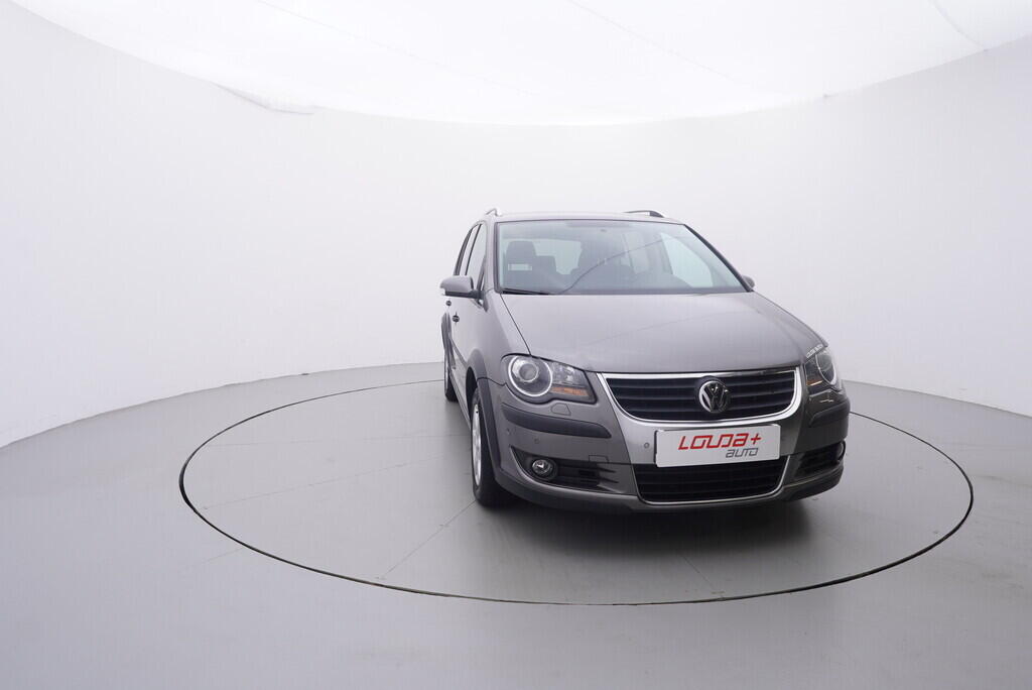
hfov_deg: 77.3
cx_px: 516
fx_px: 645
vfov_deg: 56.2
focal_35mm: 22
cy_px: 345
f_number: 5
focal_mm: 15
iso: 200
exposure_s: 1/80
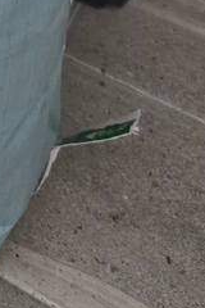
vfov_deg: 15.0
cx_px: -308
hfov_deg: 10.3
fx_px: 965
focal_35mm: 113
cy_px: -296
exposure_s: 1/120
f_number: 1.7
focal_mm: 6.3
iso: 800
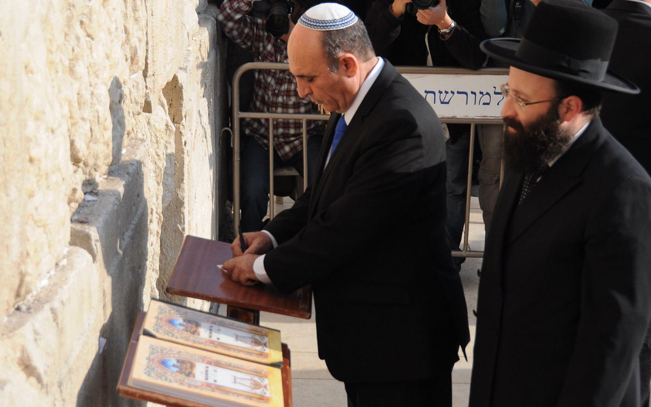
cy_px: 181
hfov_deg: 27.1
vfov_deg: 17.2
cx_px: 332
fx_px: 1348
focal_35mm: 76
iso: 640
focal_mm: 42
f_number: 5.6
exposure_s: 1/2500
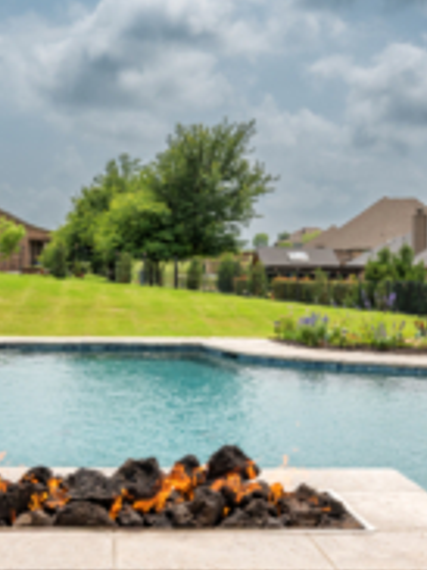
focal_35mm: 52
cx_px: 109
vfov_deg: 36.8
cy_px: 277
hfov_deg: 27.6
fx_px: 856
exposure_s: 1/1250
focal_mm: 22
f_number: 7.1
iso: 125
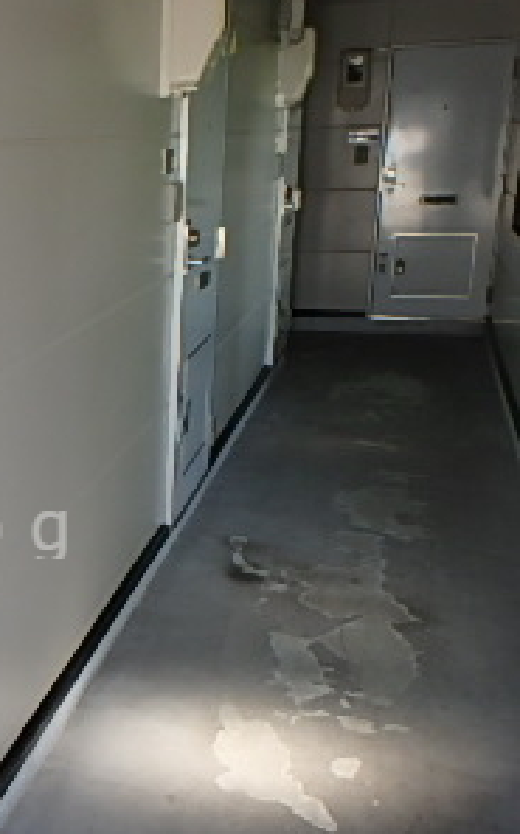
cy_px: 525
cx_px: -110
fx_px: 1091
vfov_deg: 41.5
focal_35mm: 48
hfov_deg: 24.3
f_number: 3.5
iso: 160
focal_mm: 3.7
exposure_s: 1/60
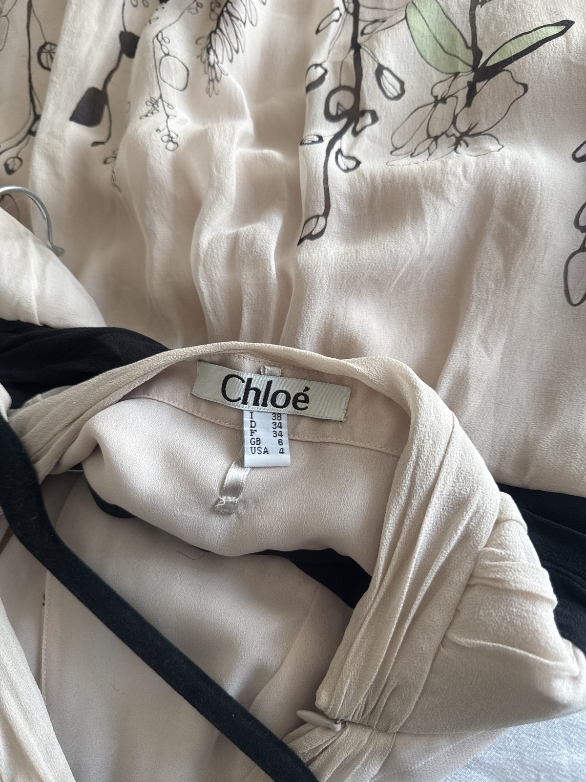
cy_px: 391
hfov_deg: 56.8
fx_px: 542
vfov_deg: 71.6
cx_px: 293
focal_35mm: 24
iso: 160
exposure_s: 1/121
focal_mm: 6.76
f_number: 1.78
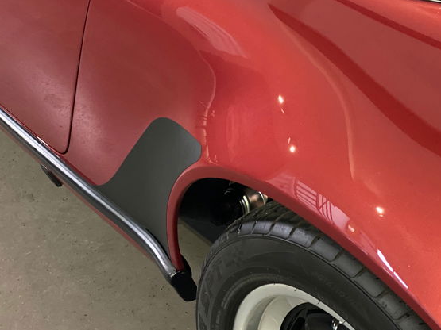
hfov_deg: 27.0
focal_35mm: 72
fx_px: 917
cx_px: 222
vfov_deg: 20.4
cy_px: 145
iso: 500
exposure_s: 1/14
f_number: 2
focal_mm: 6
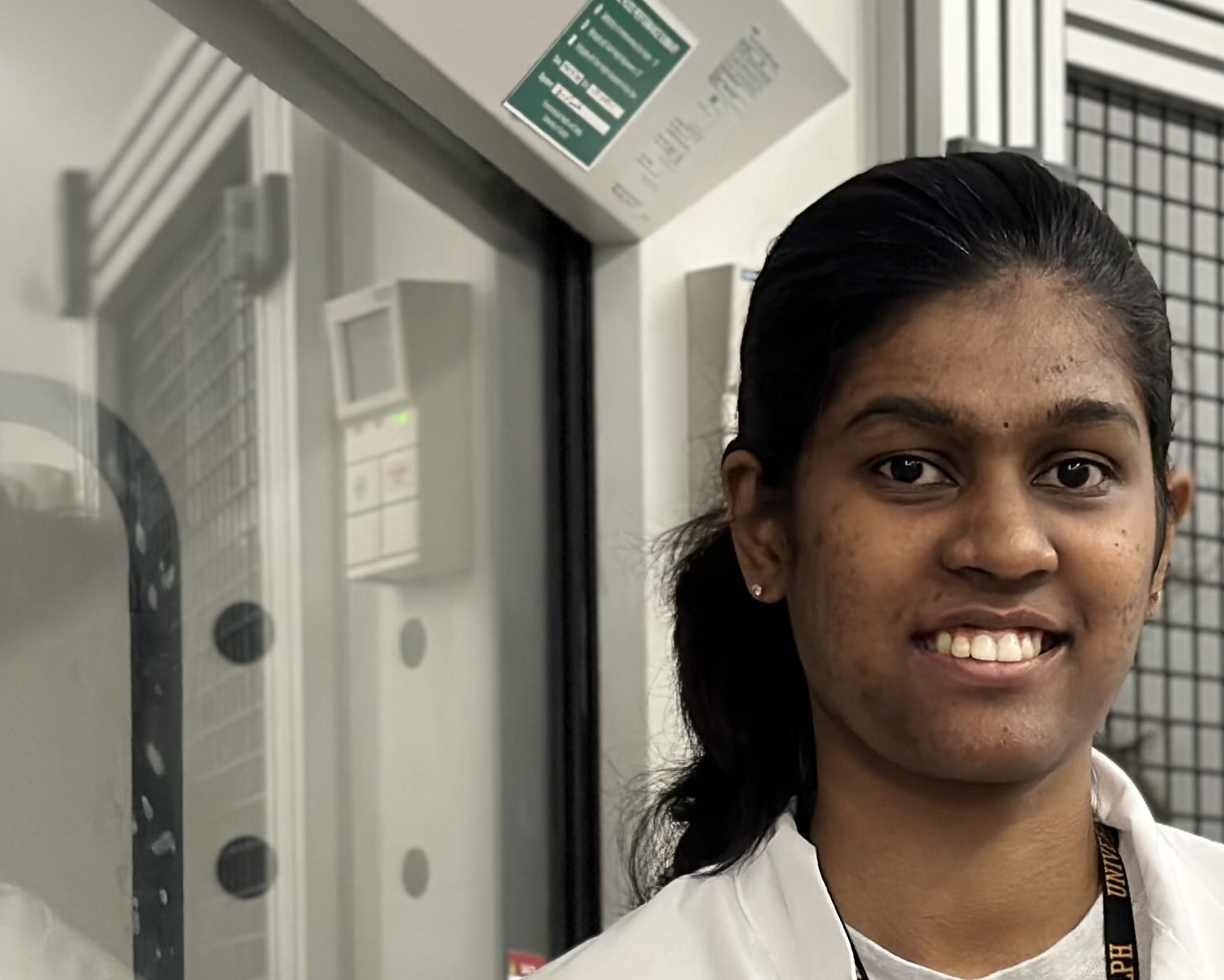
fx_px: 4529
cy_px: 976
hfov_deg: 15.3
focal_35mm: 125
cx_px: 917
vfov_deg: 12.2
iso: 250
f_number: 1.78
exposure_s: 1/60
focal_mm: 6.86
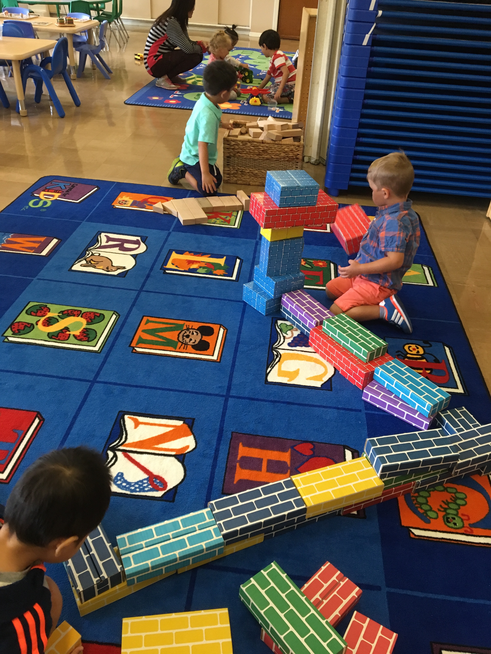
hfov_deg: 48.2
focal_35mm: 29
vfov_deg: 61.7
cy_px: 327
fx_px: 548
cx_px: 246
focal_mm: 4.15
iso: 125
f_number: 2.2
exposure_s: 1/30
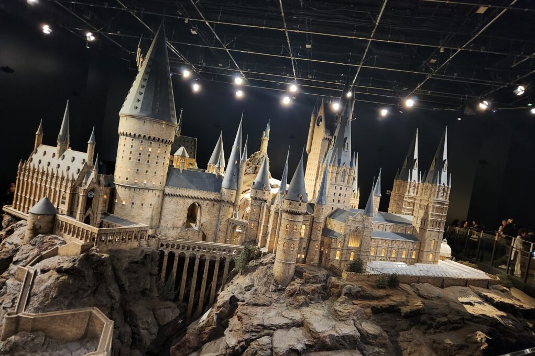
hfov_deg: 73.8
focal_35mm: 24
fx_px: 357
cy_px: 186
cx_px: 268
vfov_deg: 53.1
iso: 800
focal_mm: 5.4
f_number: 1.8
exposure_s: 1/25
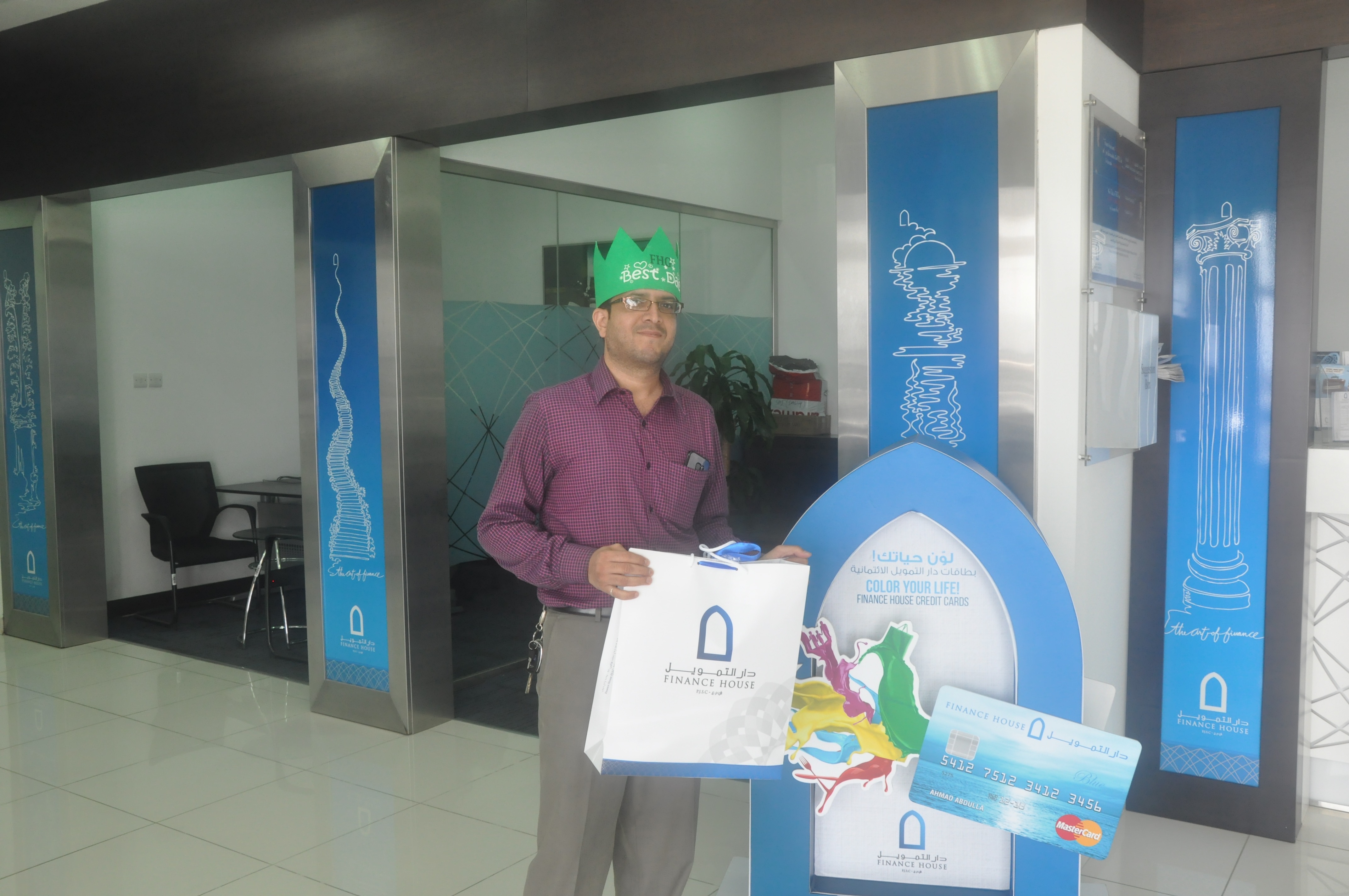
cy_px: 448
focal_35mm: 32
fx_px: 1179
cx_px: 674
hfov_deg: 59.6
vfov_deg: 41.6
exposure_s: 1/60
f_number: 8
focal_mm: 21
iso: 800
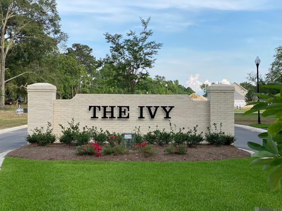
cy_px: 106
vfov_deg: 28.0
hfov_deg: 36.8
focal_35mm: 52
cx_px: 141
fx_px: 424
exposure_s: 1/494
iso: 20
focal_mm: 6
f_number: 2
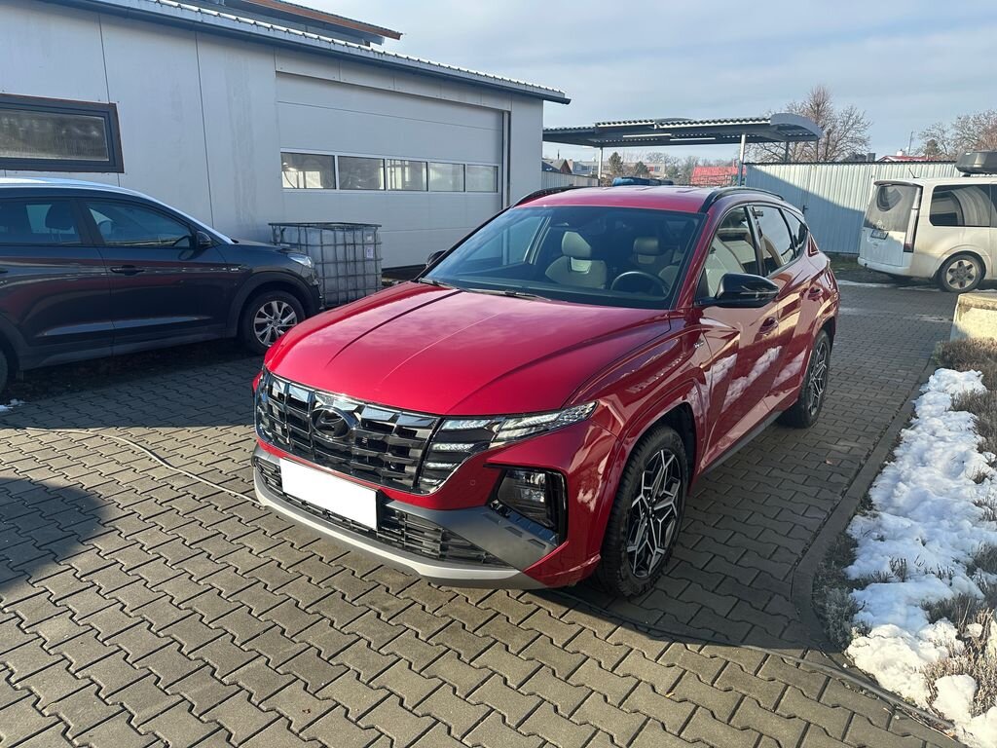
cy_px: 374
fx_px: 691
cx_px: 498
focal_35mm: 24
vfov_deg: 56.8
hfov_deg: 71.6
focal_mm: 6.86
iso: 80
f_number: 1.78
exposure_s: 1/1393
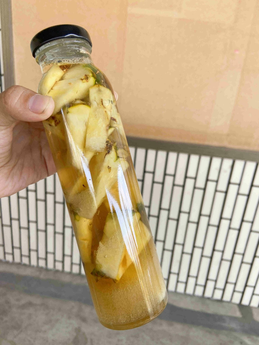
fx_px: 259
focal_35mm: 26
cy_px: 172
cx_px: 130
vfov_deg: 67.3
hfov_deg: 53.1
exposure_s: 1/121
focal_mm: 4.25
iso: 50
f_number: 1.8
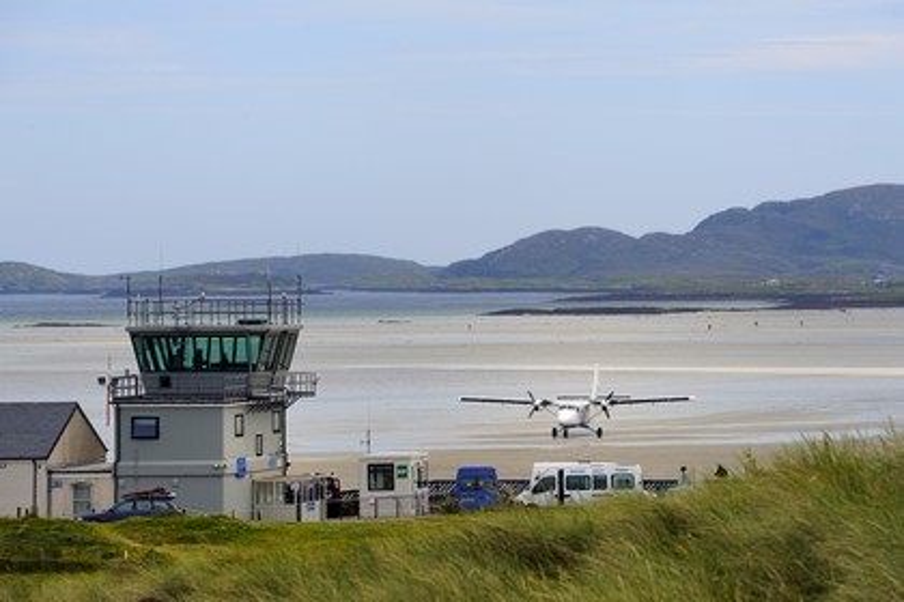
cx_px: 452
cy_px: 301
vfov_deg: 6.9
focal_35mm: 200
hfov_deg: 10.3
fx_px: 5022
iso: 200
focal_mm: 200
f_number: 8
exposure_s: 1/500
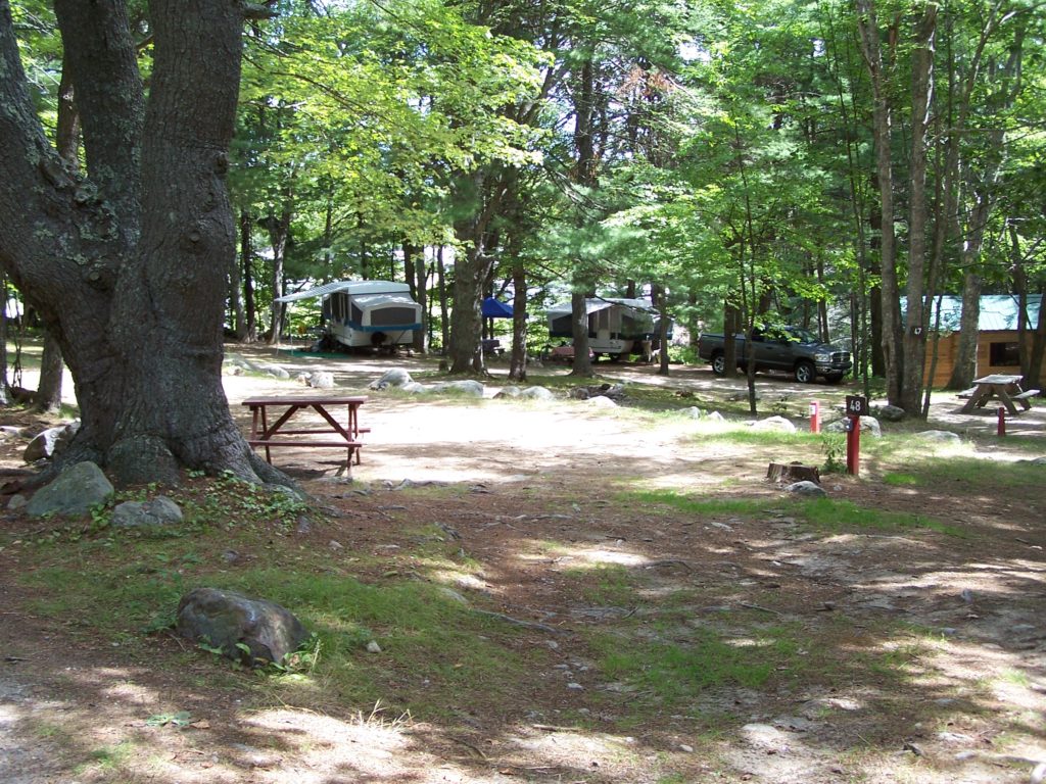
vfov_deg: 30.3
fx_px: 1450
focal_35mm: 48
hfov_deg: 39.7
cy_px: 392
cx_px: 523
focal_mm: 8
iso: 80
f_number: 3
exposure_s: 1/90
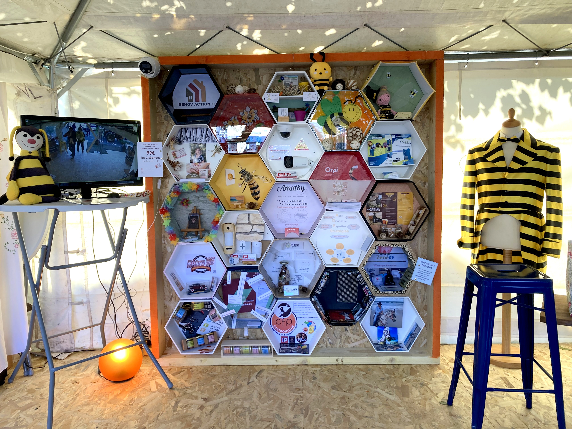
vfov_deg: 49.7
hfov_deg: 63.4
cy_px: 214
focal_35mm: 28
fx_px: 463
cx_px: 286
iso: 40
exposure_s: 1/101
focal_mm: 3.99
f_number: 1.8
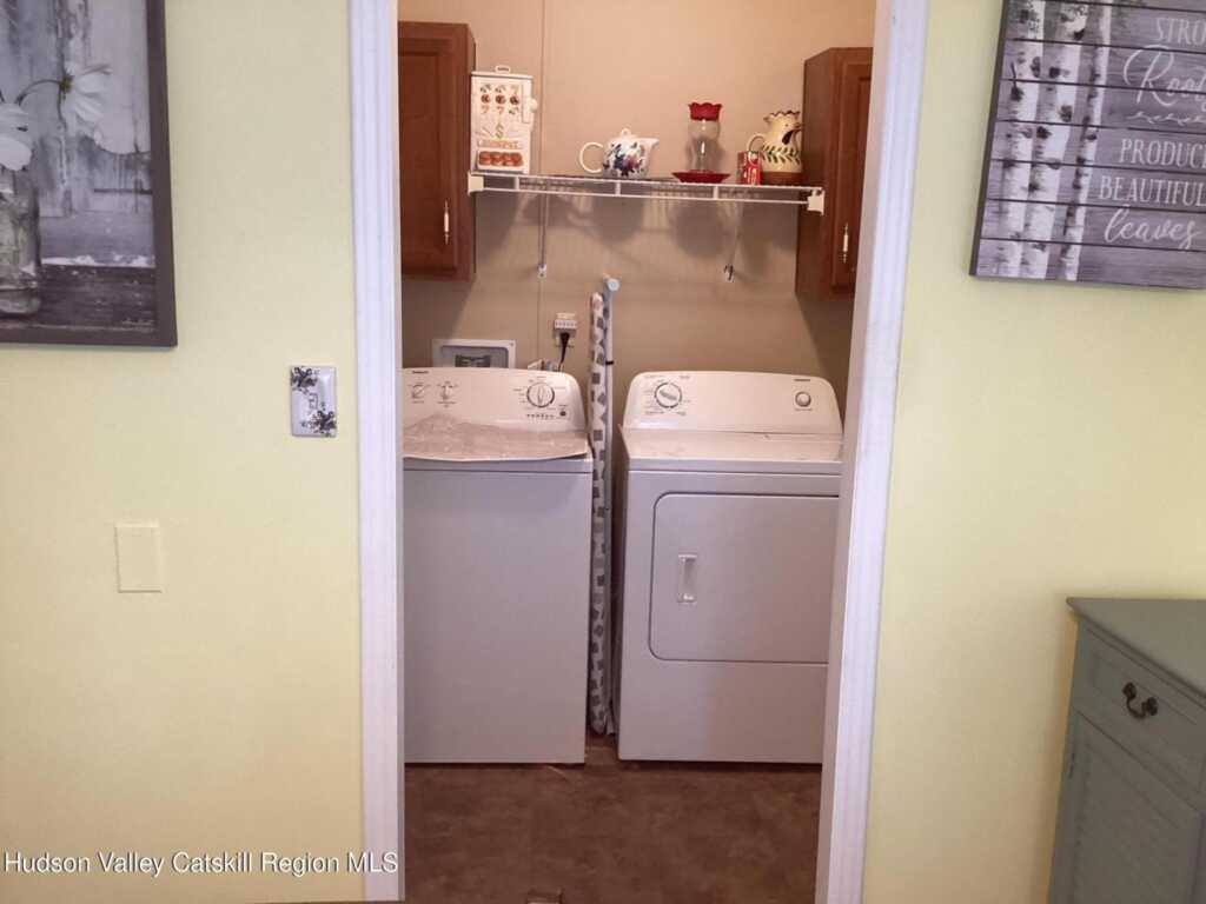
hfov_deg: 58.4
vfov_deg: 45.4
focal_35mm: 31
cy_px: 452
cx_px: 603
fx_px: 1080
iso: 200
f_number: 2.4
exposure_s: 1/50
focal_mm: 3.3
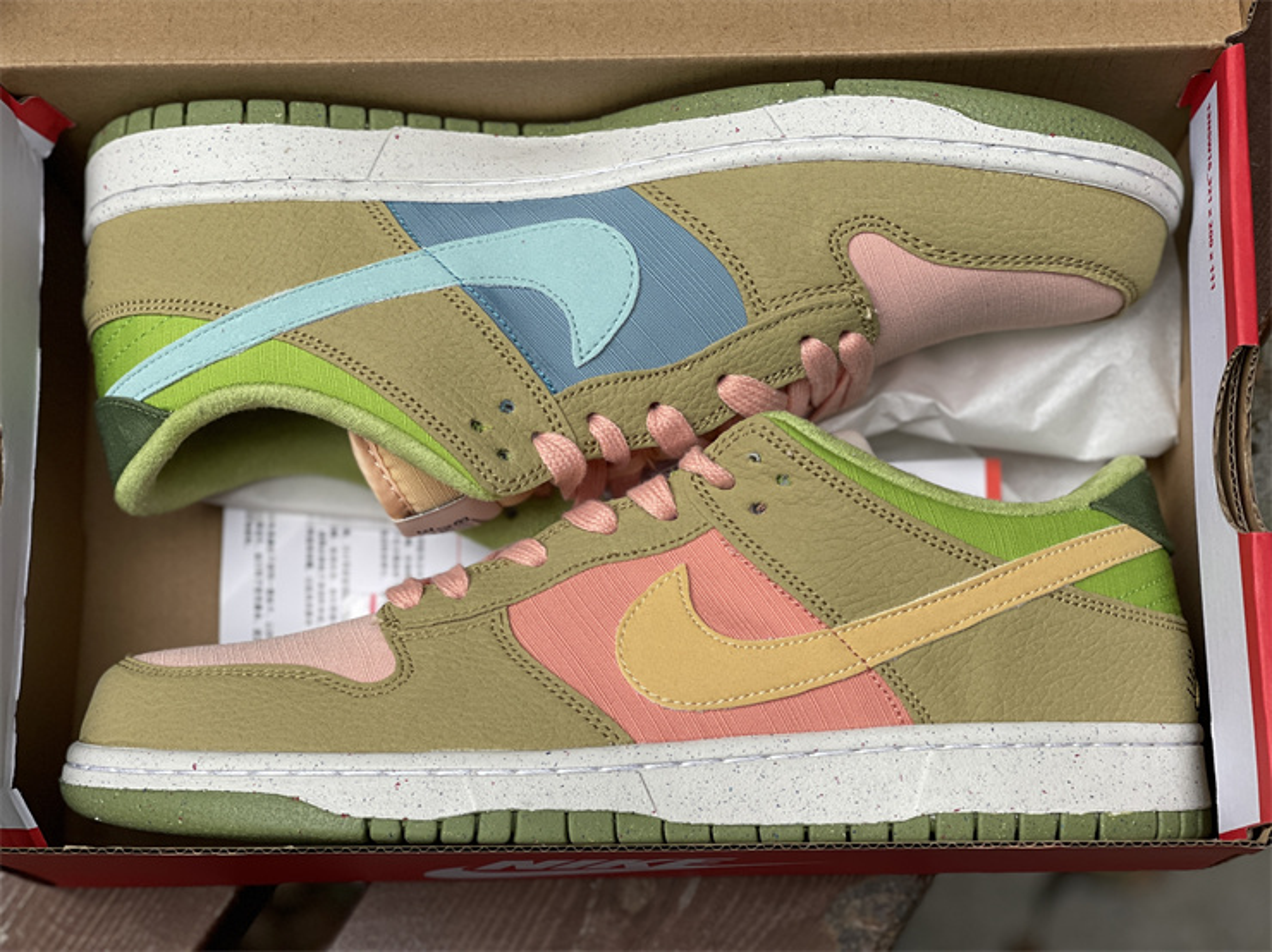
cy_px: 476
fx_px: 2350
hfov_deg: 30.3
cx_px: 636
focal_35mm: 64
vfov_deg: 22.9
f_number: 2.2
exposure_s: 1/121
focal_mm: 7.5
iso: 64
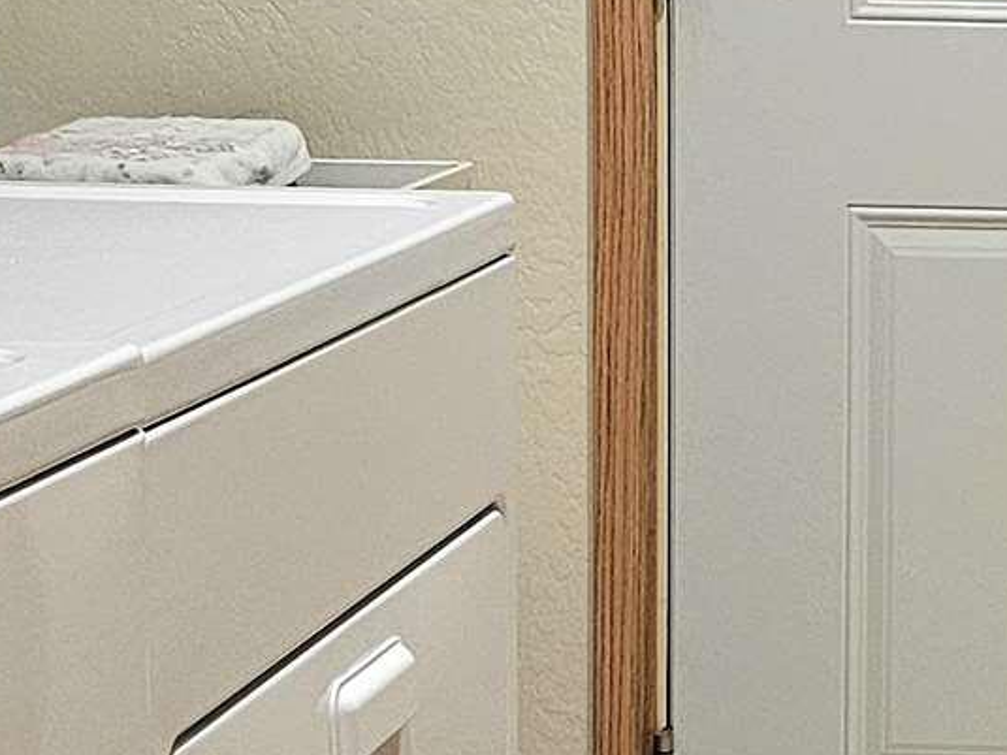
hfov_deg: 14.5
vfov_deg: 11.2
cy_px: 218
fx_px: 3839
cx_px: 1214
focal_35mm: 132
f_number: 1.7
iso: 320
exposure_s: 1/120
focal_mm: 6.3
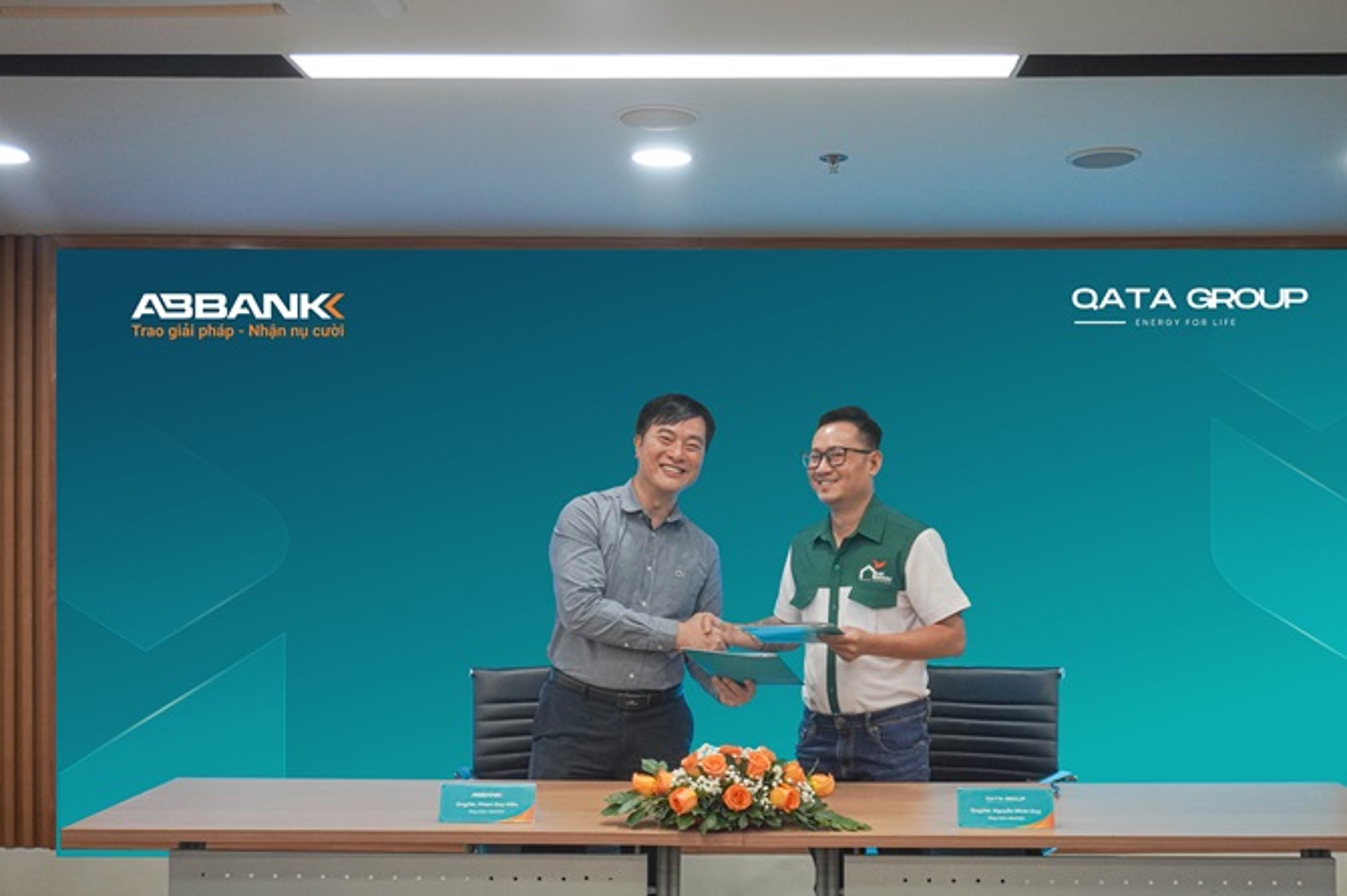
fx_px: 1458
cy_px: 448
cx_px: 674
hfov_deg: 49.6
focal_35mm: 39
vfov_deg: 34.2
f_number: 4.5
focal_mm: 26
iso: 640
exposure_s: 1/160
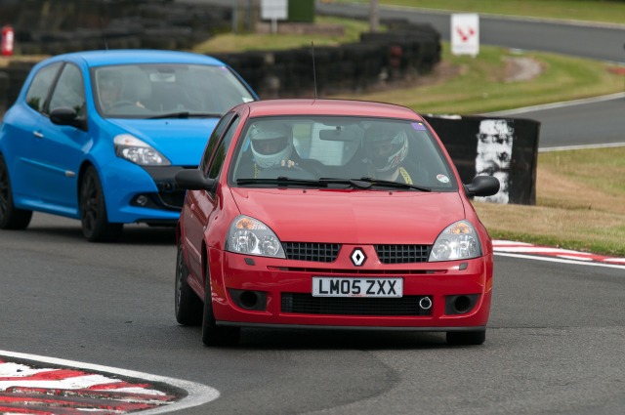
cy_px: 208
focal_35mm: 450
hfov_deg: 4.6
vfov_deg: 3.0
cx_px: 312
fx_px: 7803
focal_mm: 300
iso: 400
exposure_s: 1/1250
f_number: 5.6
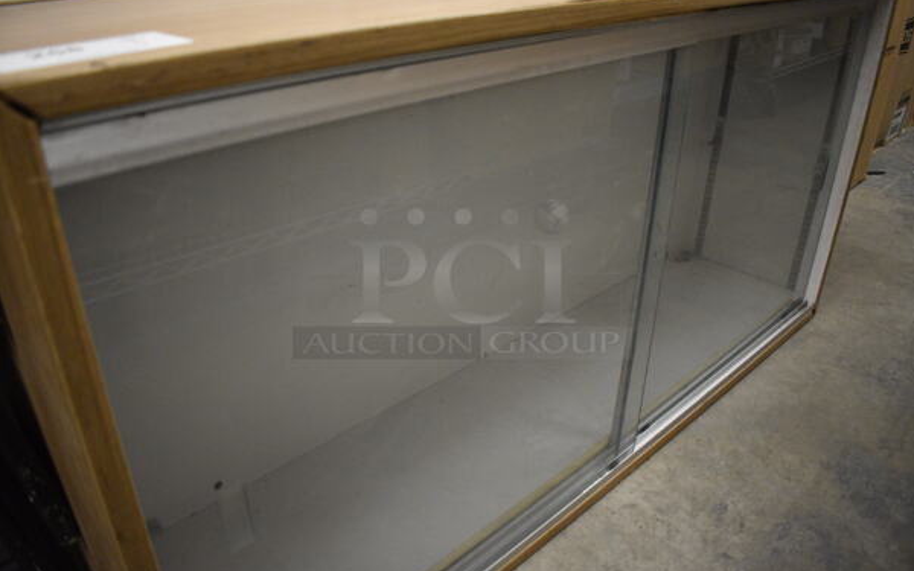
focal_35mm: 28
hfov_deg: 66.5
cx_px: 463
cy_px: 279
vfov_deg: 44.5
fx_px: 697
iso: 2500
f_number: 3.5
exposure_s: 1/125
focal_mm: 18
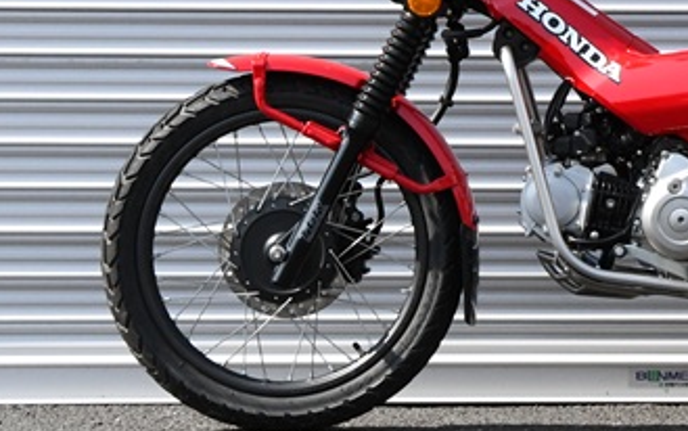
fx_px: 4183
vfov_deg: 5.9
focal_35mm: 223
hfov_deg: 9.3
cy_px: 103
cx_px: 767
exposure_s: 1/640
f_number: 14
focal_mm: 48
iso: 2000
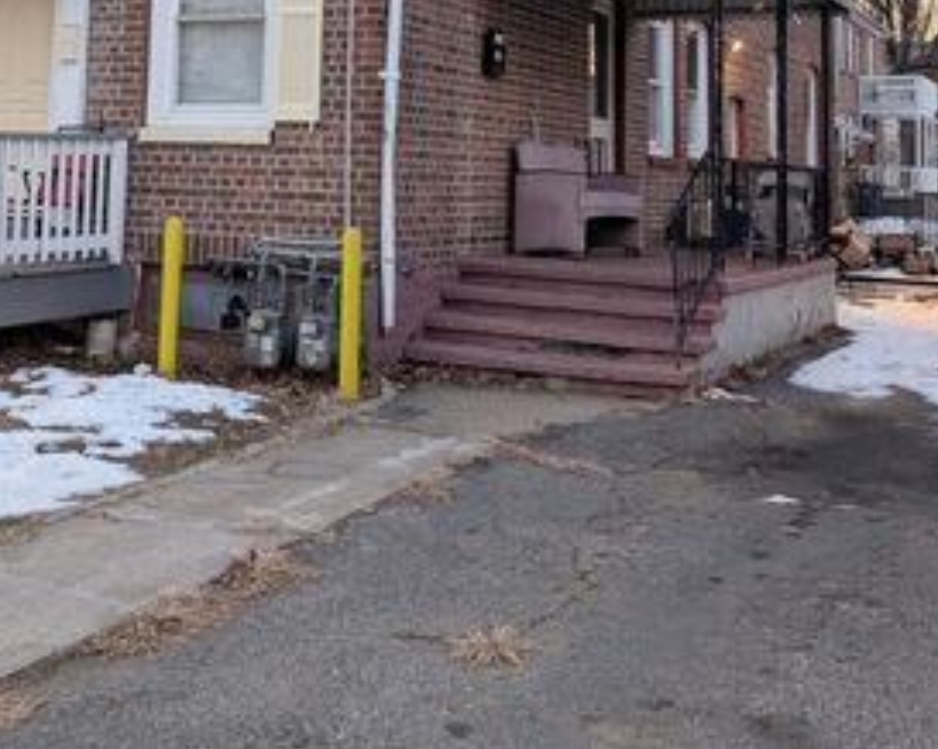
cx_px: 354
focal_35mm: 51
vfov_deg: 27.8
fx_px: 1415
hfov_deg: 36.5
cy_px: -9
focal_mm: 6.9
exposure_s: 1/27.1
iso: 22
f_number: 1.68
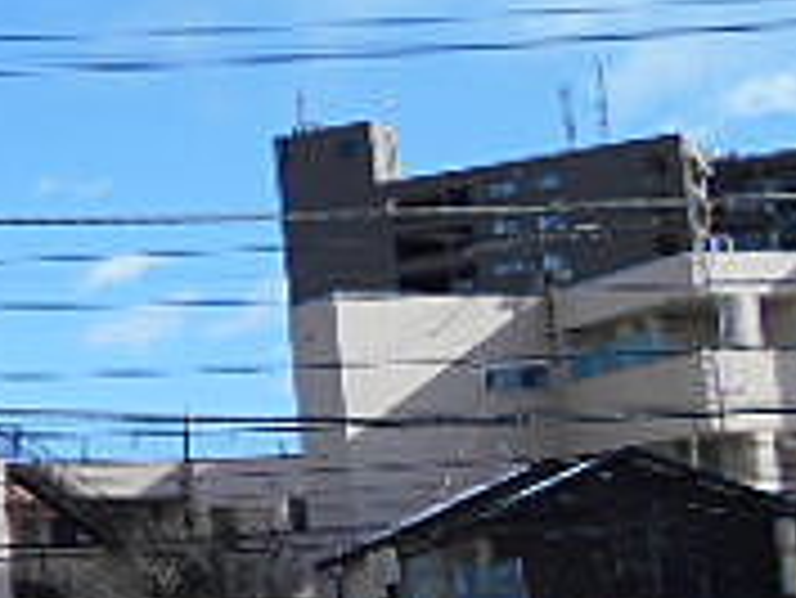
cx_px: -535
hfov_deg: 17.7
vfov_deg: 15.7
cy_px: 342
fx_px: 2163
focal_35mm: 94
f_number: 3.2
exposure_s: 1/1000
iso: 80
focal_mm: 4.6
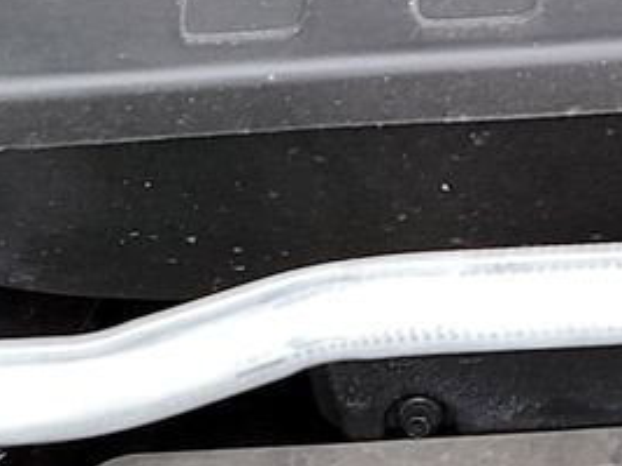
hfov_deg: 13.2
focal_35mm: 144
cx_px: 832
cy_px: -405
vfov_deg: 9.7
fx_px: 2586
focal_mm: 6.7
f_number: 1.8
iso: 128
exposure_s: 1/59
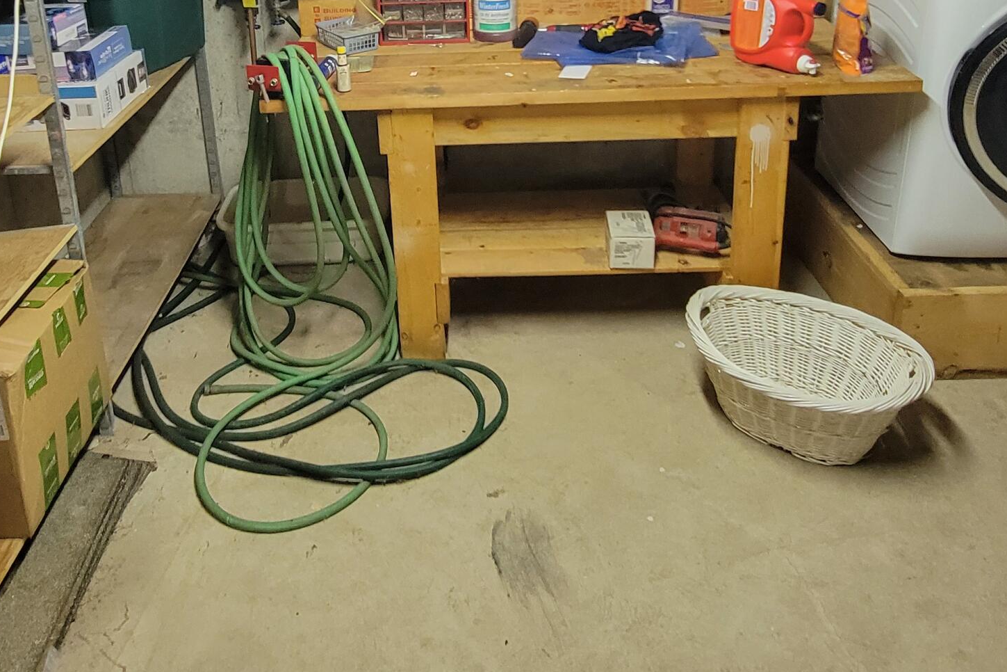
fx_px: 783
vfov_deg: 42.0
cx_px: 445
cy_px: 48
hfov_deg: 65.3
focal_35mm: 28
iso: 800
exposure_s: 1/24
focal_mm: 2.2
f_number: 2.2
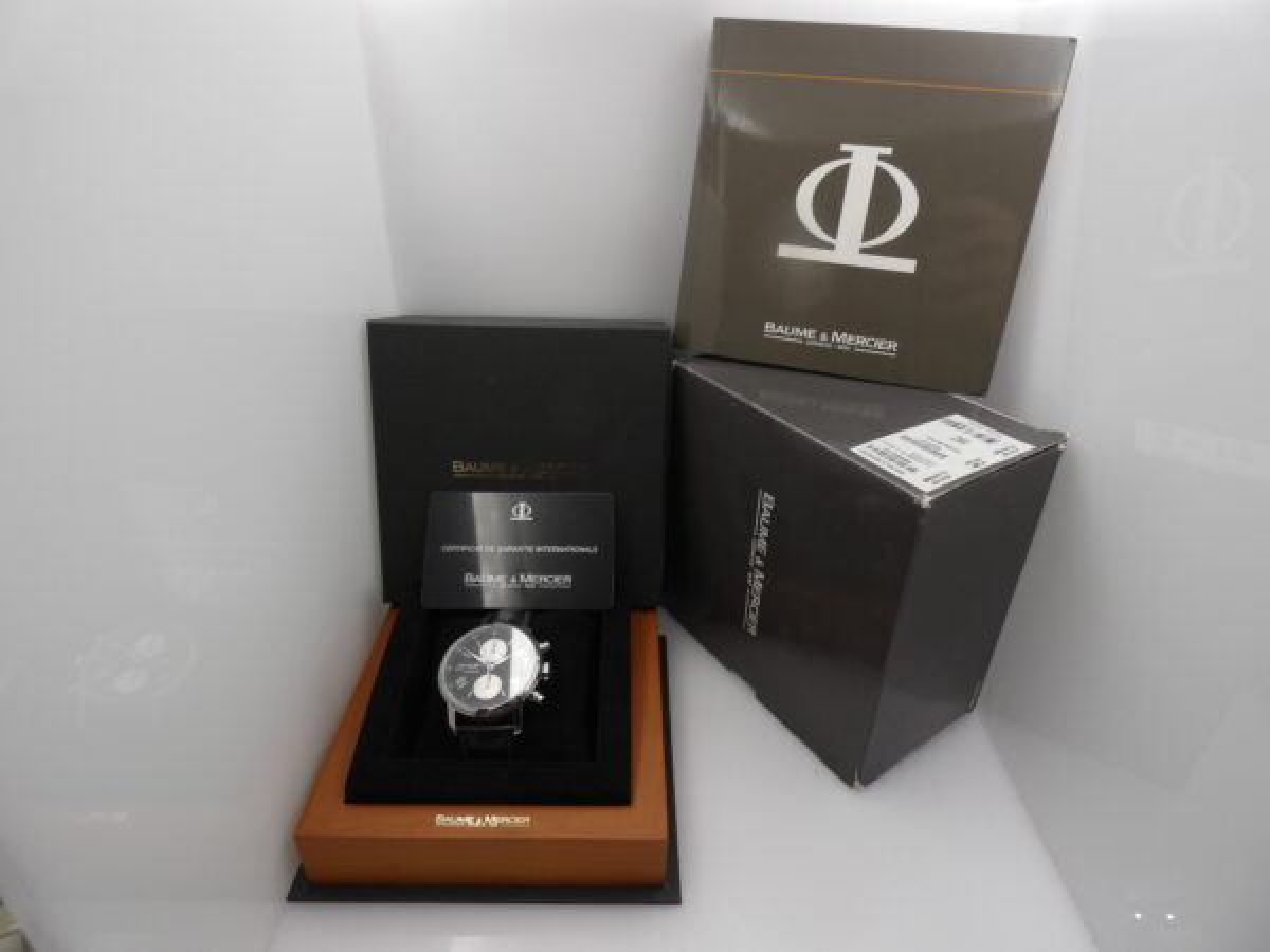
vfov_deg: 66.0
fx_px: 734
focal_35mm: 20
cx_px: 635
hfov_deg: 81.7
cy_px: 476
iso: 80
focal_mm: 3.6
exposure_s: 1/160
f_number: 2.8
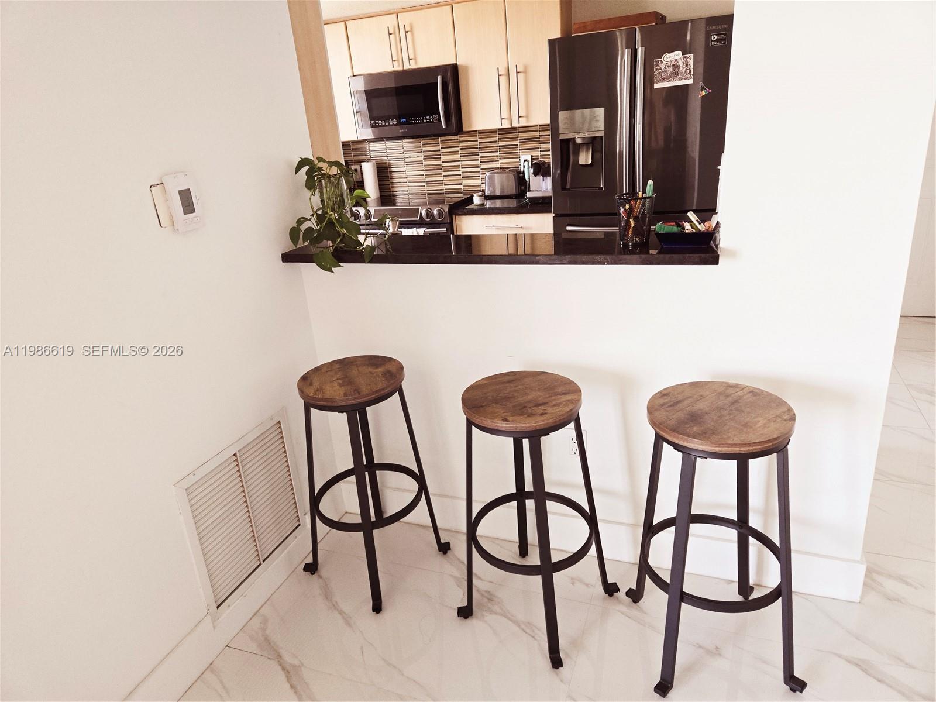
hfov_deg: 73.9
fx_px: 622
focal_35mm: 23
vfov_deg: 58.9
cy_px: 351
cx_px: 468
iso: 250
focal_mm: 5.4
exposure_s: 1/120
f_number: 1.8
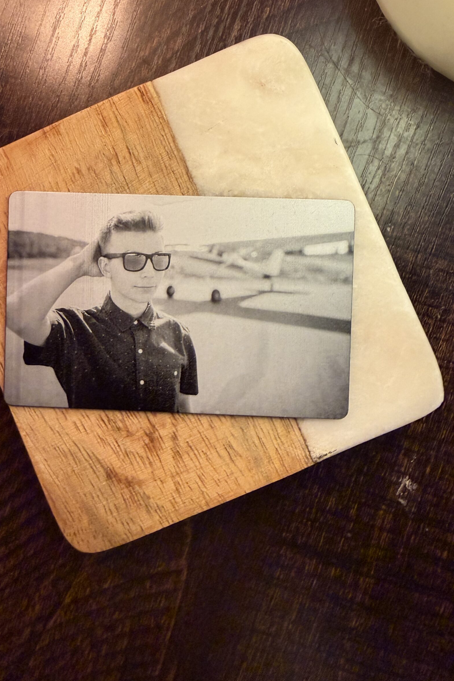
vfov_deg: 67.3
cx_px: 185
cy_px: 316
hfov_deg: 47.7
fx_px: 511
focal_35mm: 27
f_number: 2.2
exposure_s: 1/60
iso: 400
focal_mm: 2.22
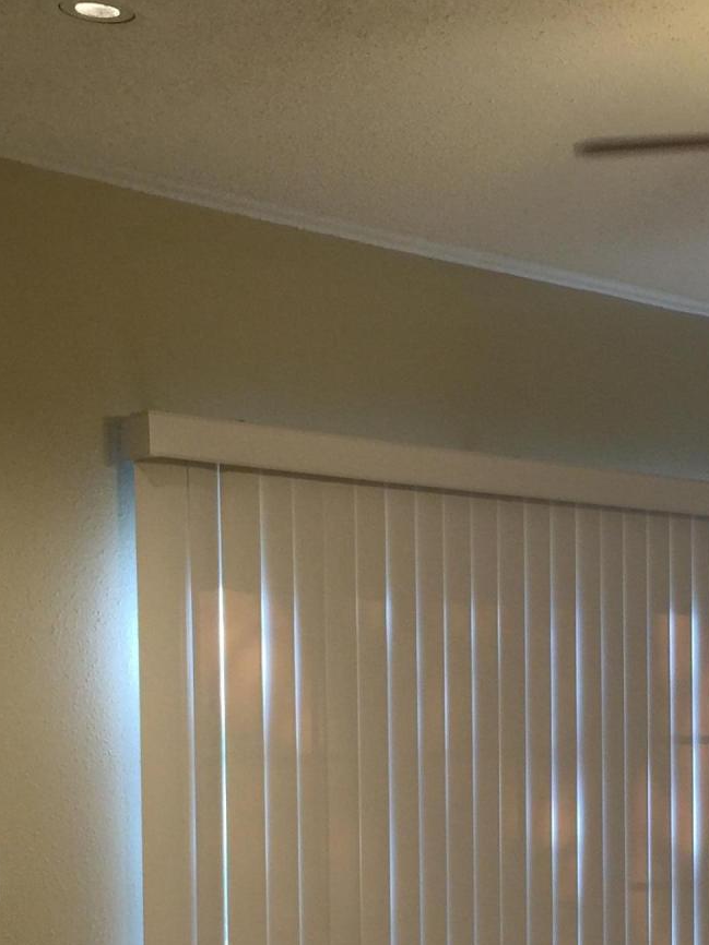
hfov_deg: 21.0
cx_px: 740
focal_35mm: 67
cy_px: 810
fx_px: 1831
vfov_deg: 28.1
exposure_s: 1/30
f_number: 2.2
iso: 32
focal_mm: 4.15
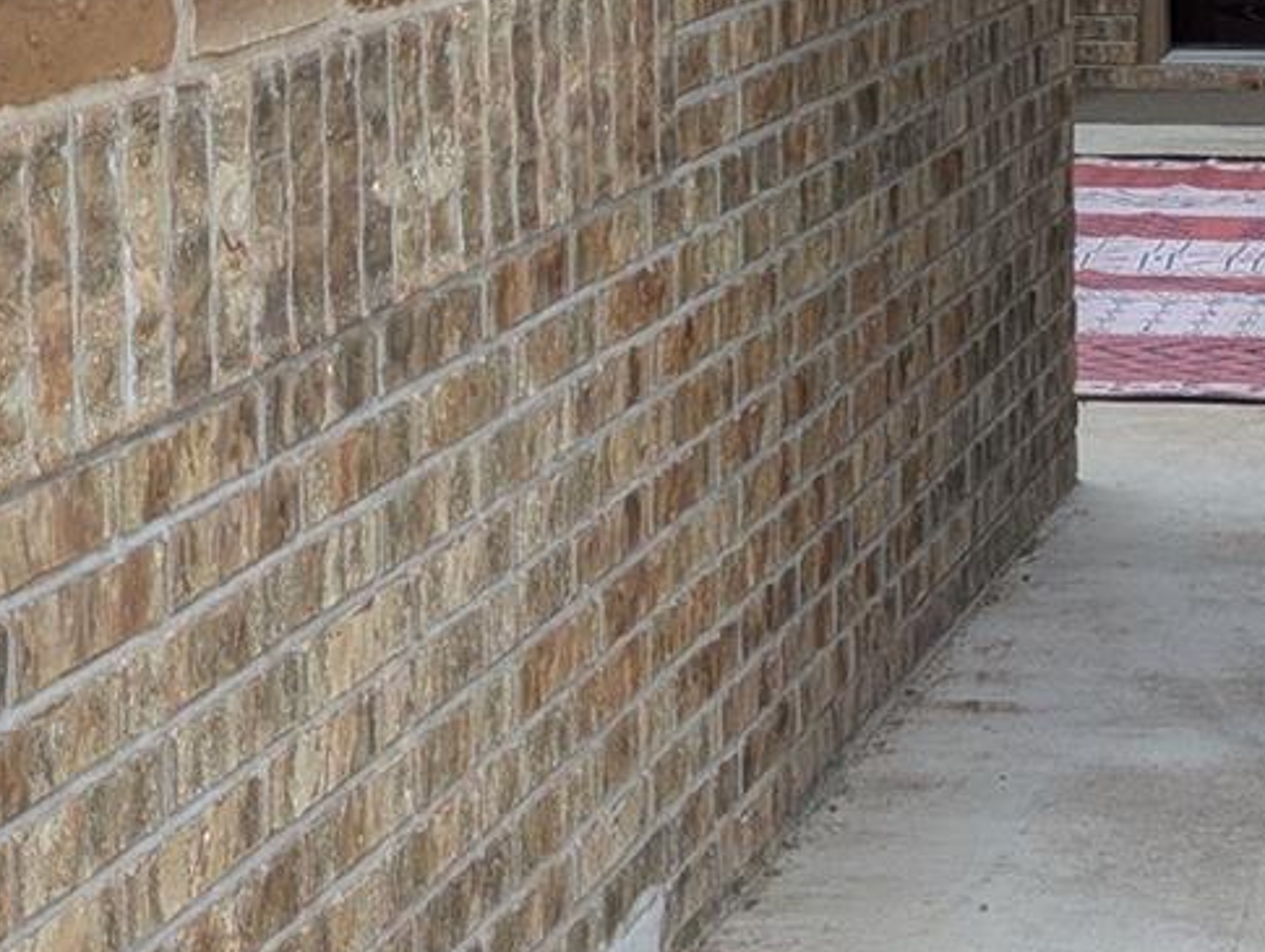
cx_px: 1085
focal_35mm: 101
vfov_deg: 14.2
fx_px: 3695
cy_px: -188
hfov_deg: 19.2
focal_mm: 6.9
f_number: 1.68
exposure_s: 1/486
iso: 18
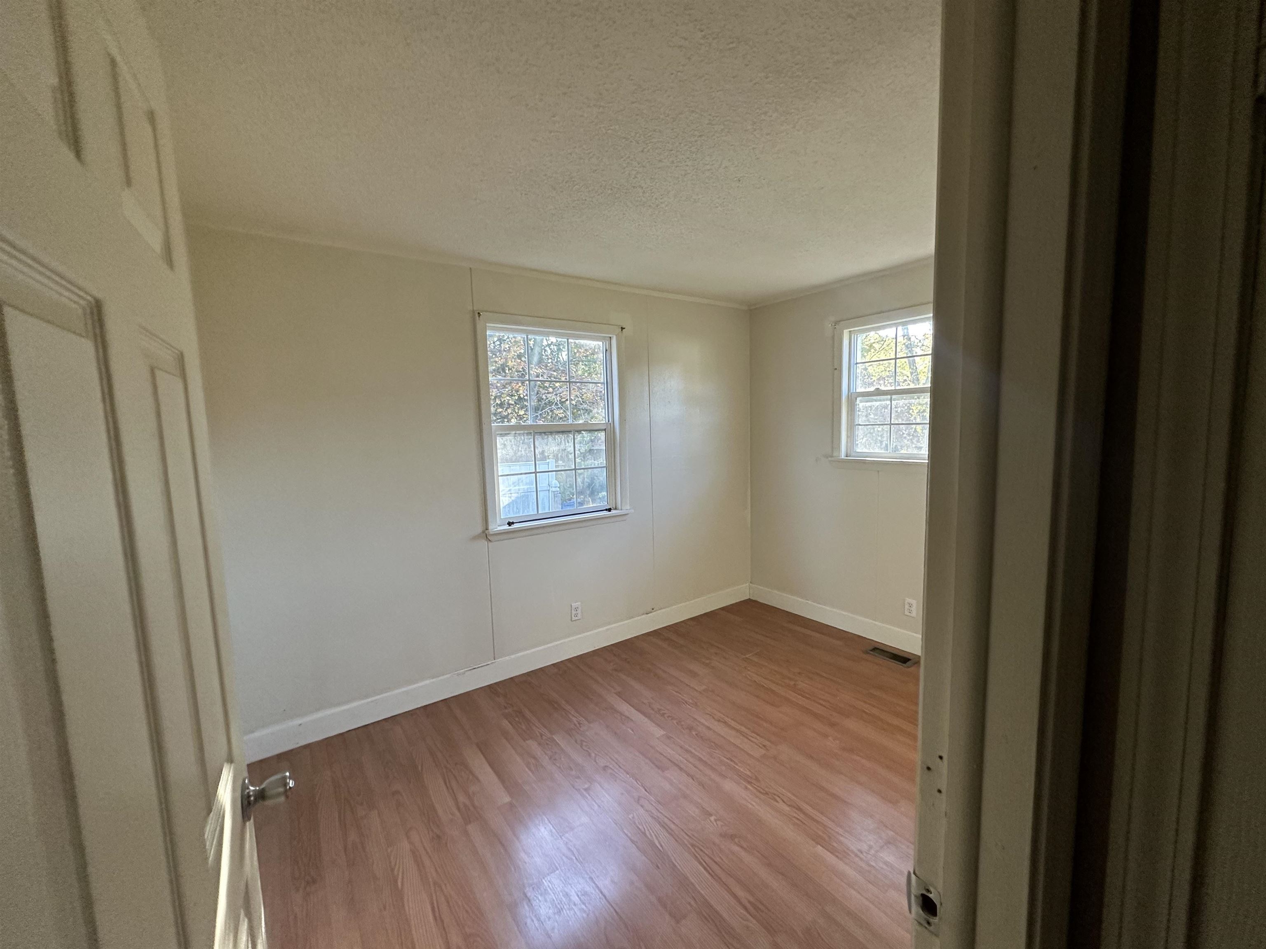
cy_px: 474
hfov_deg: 102.1
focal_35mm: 14
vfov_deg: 85.7
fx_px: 512
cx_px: 633
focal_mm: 2.22
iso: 250
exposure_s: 1/120
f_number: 2.2
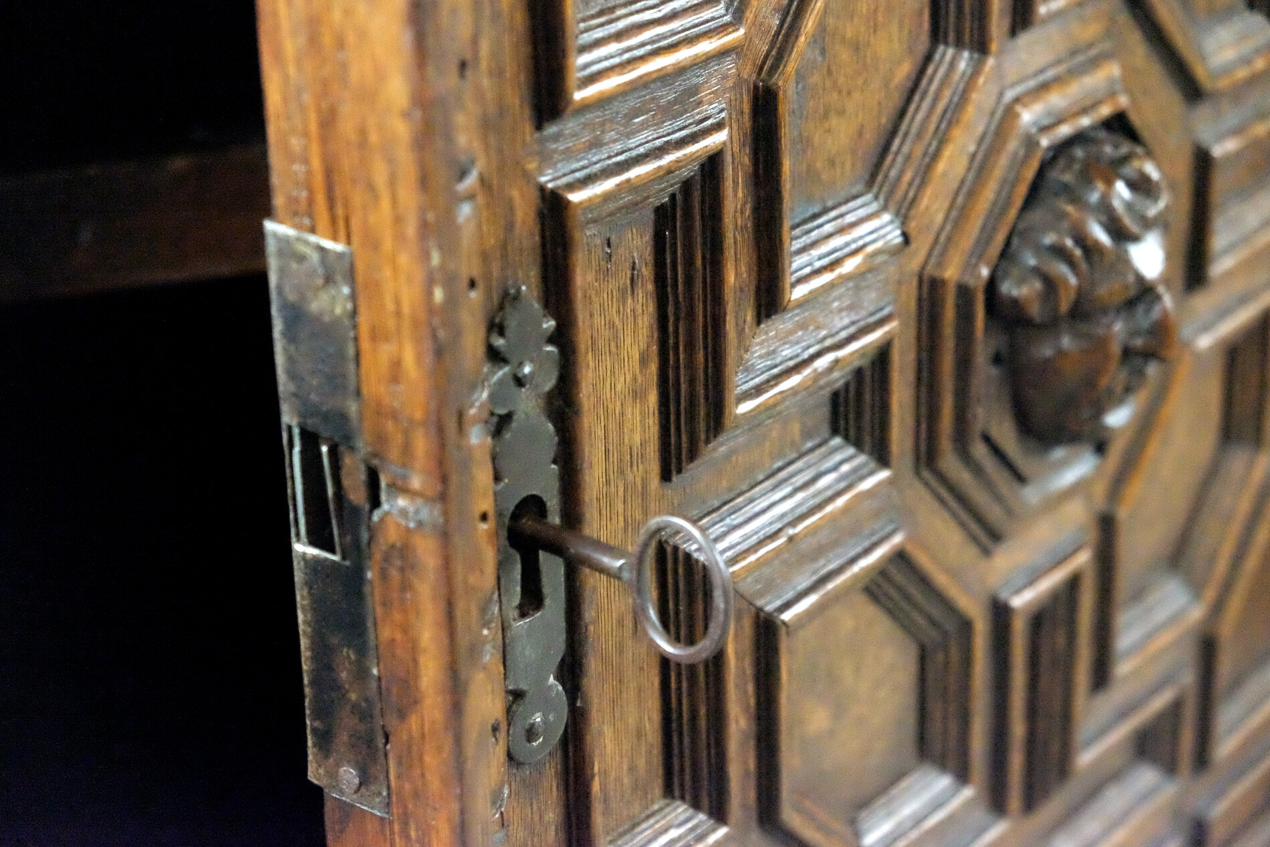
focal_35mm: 76
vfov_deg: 17.9
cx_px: 635
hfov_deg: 26.6
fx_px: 2681
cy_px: 424
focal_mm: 50.5
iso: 25600
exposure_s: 1/180
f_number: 4.5
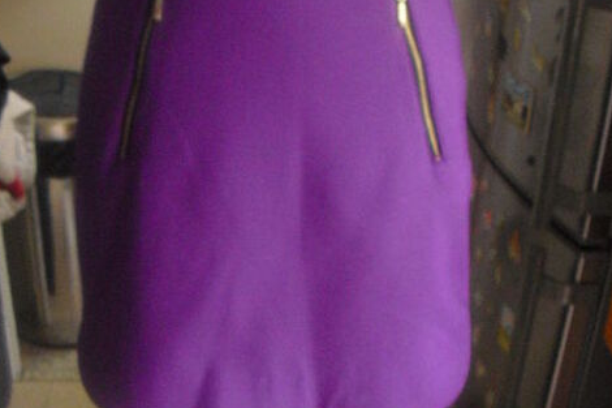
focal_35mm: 51
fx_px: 867
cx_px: 303
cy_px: 239
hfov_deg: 38.9
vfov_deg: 26.4
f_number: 3.1
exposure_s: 1/8
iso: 800
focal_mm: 6.3
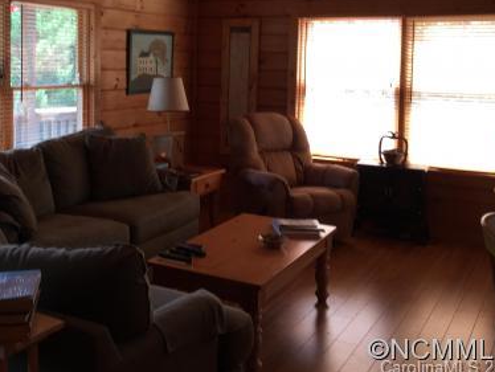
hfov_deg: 41.3
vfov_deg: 31.6
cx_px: 148
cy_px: 91
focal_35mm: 45
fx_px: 644
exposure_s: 1/40
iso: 32
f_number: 2.2
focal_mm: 4.15
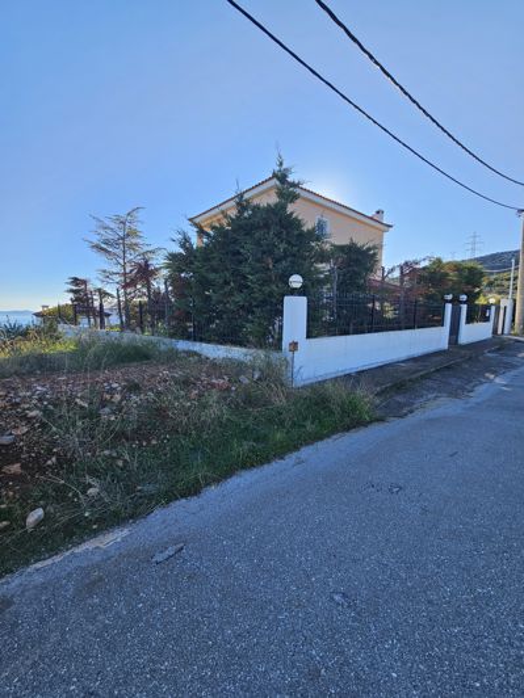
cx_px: 262
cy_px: 349
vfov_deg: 106.2
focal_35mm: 13
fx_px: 262
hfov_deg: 89.9
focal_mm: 2.2
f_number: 2.2
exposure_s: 1/981
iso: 50
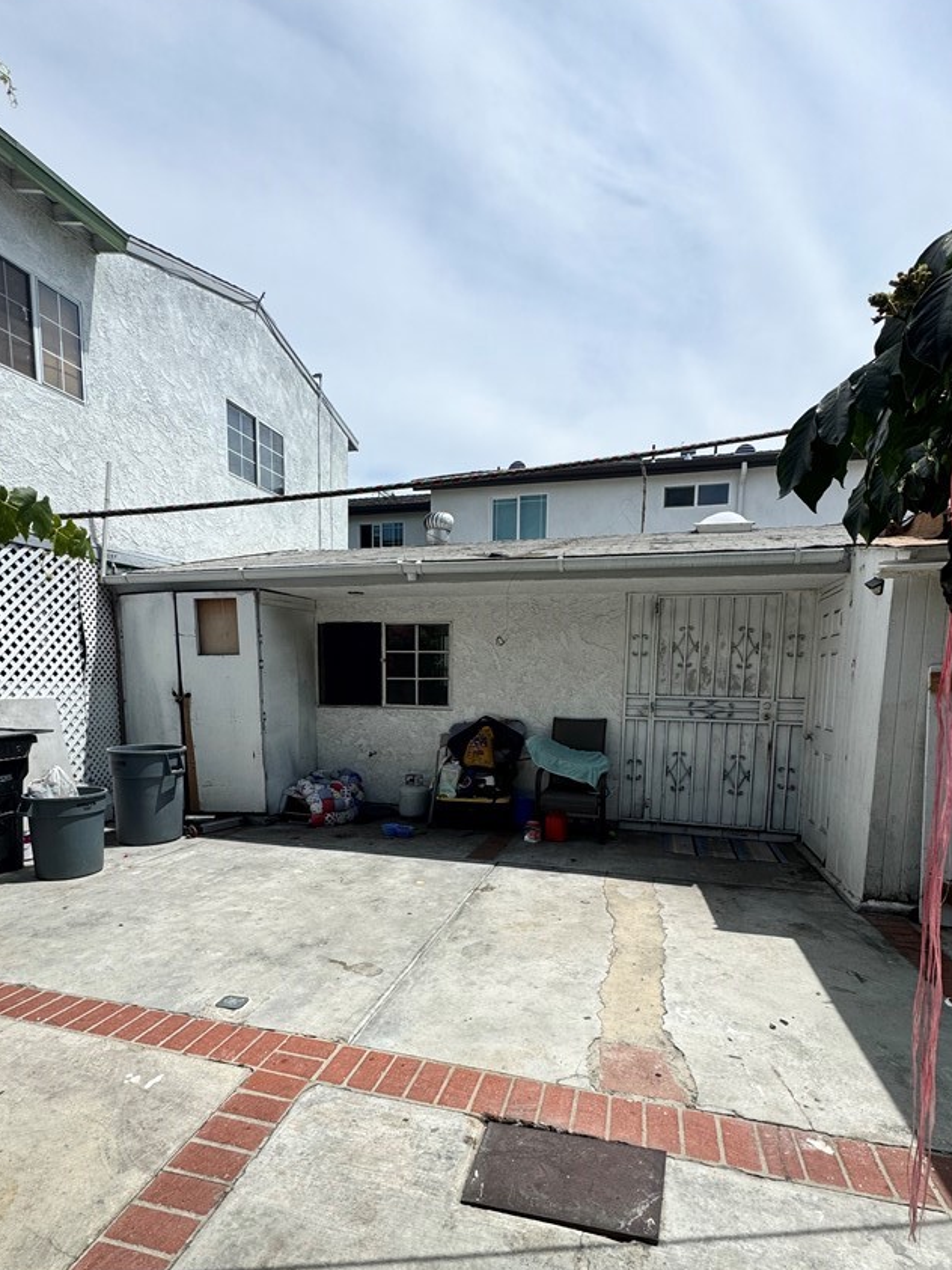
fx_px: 624
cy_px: 750
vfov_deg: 90.1
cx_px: 473
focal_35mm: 17
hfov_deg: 74.7
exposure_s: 1/3390
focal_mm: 2.22
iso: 50
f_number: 2.2
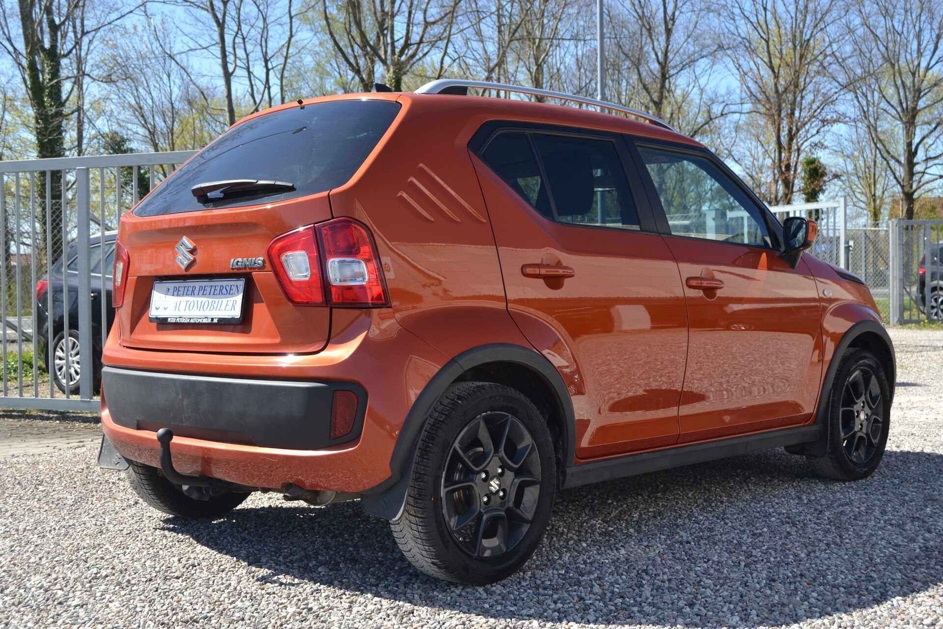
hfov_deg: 43.6
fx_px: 1179
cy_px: 314
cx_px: 472
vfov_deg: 29.9
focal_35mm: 45
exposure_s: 1/200
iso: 100
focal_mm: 30
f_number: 7.1
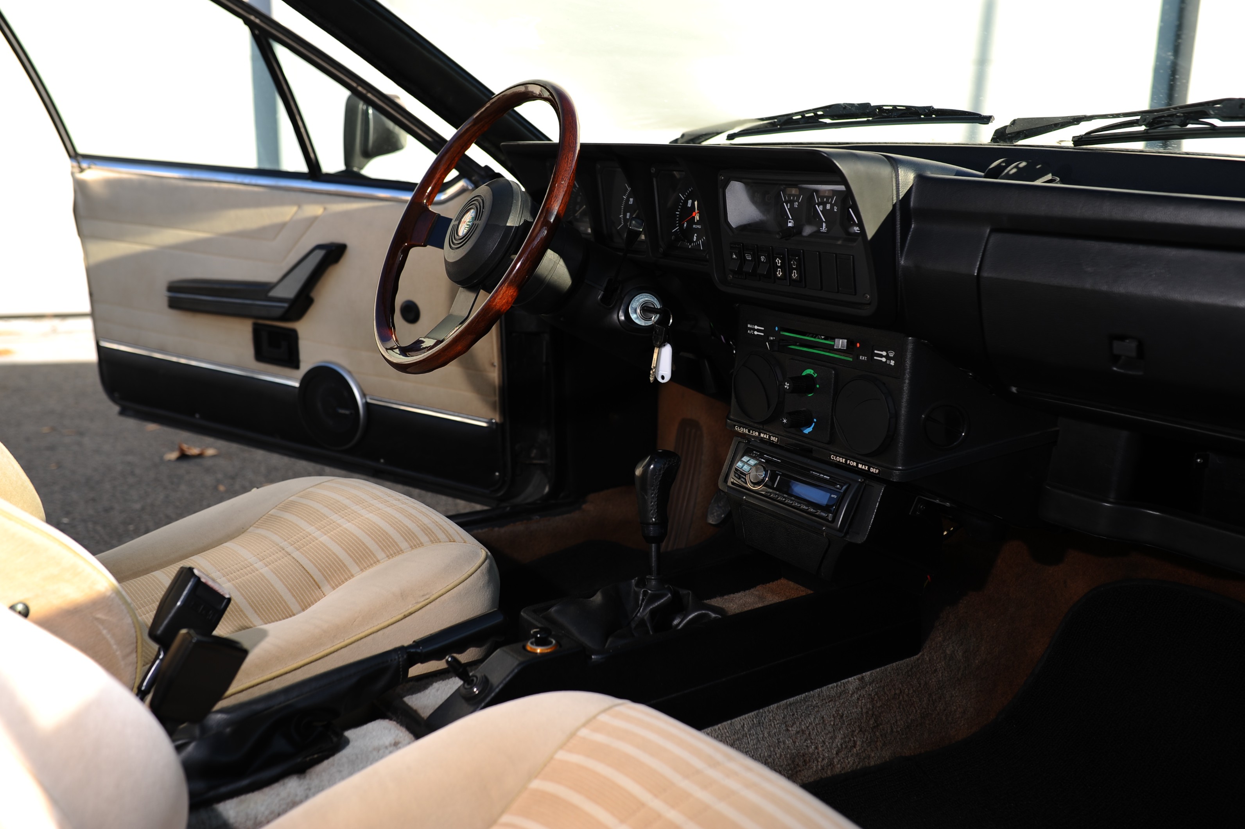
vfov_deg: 37.8
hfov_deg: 54.5
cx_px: 622
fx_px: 1210
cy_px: 414
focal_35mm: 35
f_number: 4
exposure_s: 1/400
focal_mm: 35
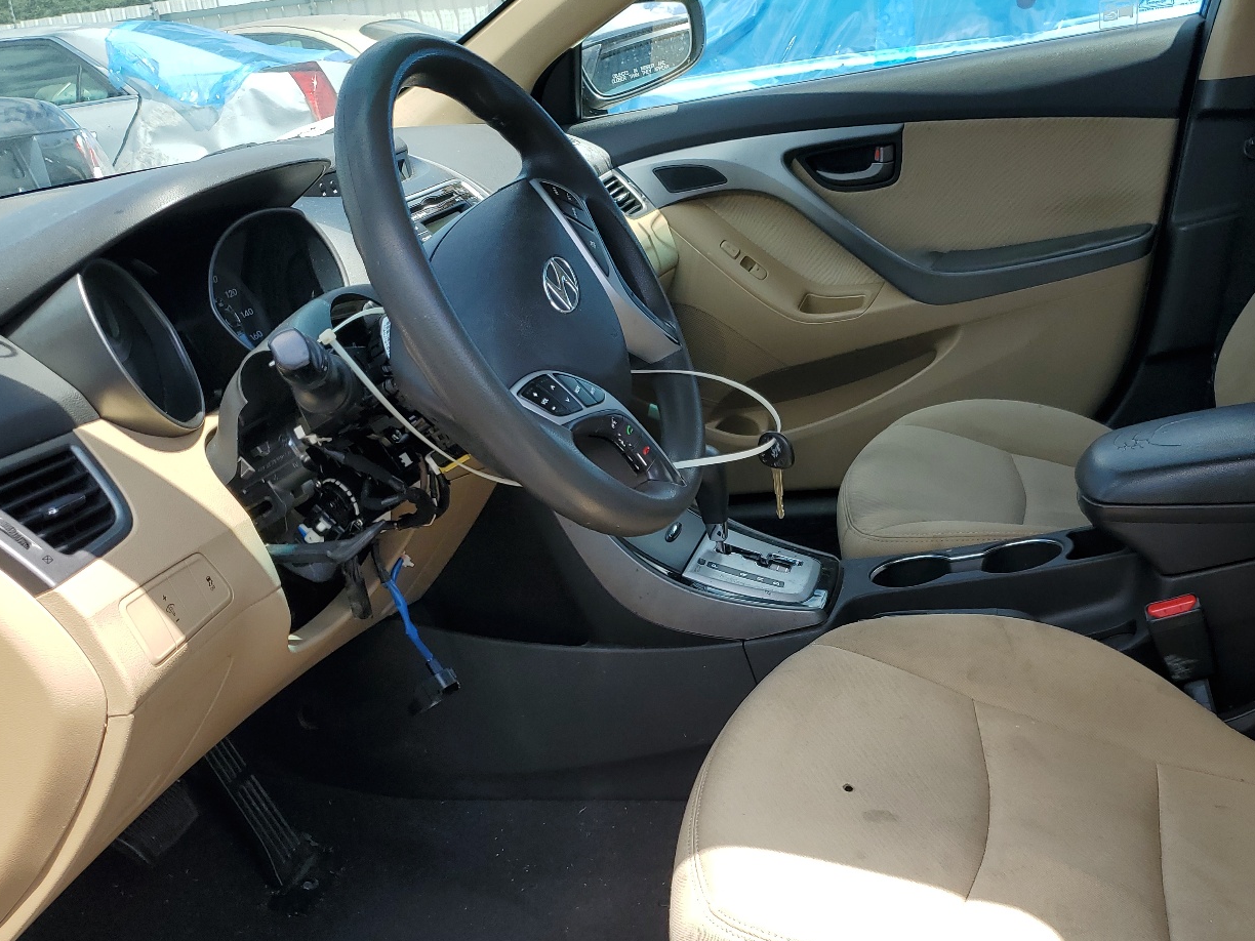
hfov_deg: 53.7
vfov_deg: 41.4
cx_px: 735
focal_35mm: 34
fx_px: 1233
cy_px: 611
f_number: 1.5
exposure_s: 1/909
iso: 50
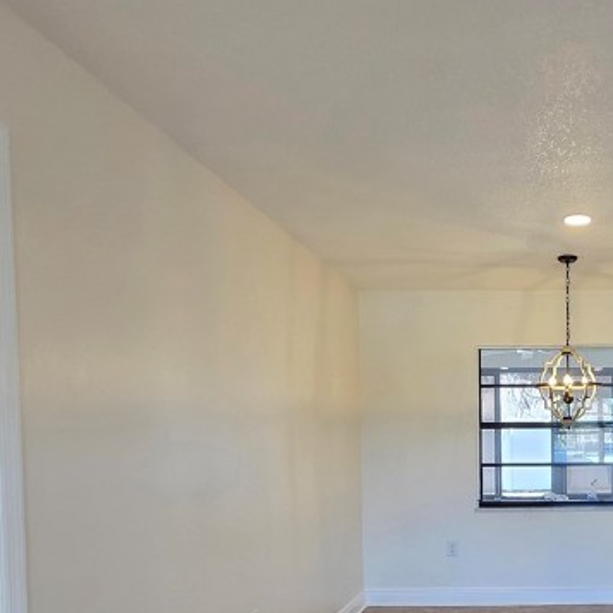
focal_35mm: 33
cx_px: 549
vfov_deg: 48.1
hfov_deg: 45.2
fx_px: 661
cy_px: 452
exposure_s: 1/120
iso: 160
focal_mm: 2.2
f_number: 1.9
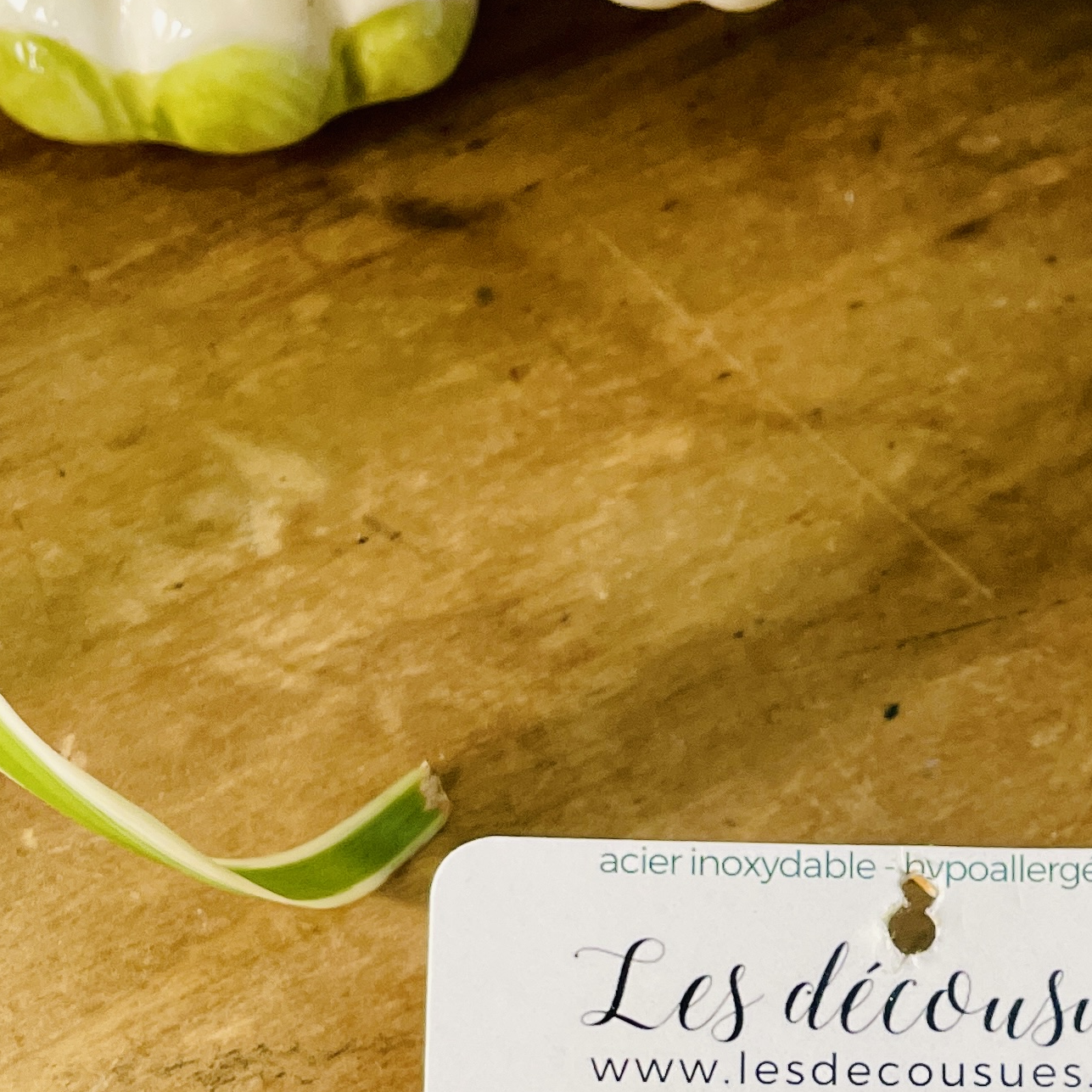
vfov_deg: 22.9
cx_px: 884
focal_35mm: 72
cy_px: 1115
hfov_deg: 23.6
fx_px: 2570
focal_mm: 4.2
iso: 125
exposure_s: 1/100
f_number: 1.6
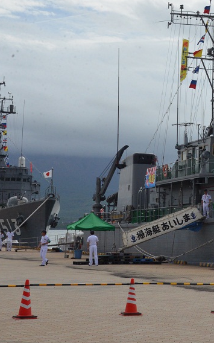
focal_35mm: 93
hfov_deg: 13.6
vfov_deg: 22.3
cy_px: 128
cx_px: 260
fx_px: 868
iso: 1600
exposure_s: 1/1250
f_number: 18
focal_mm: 48
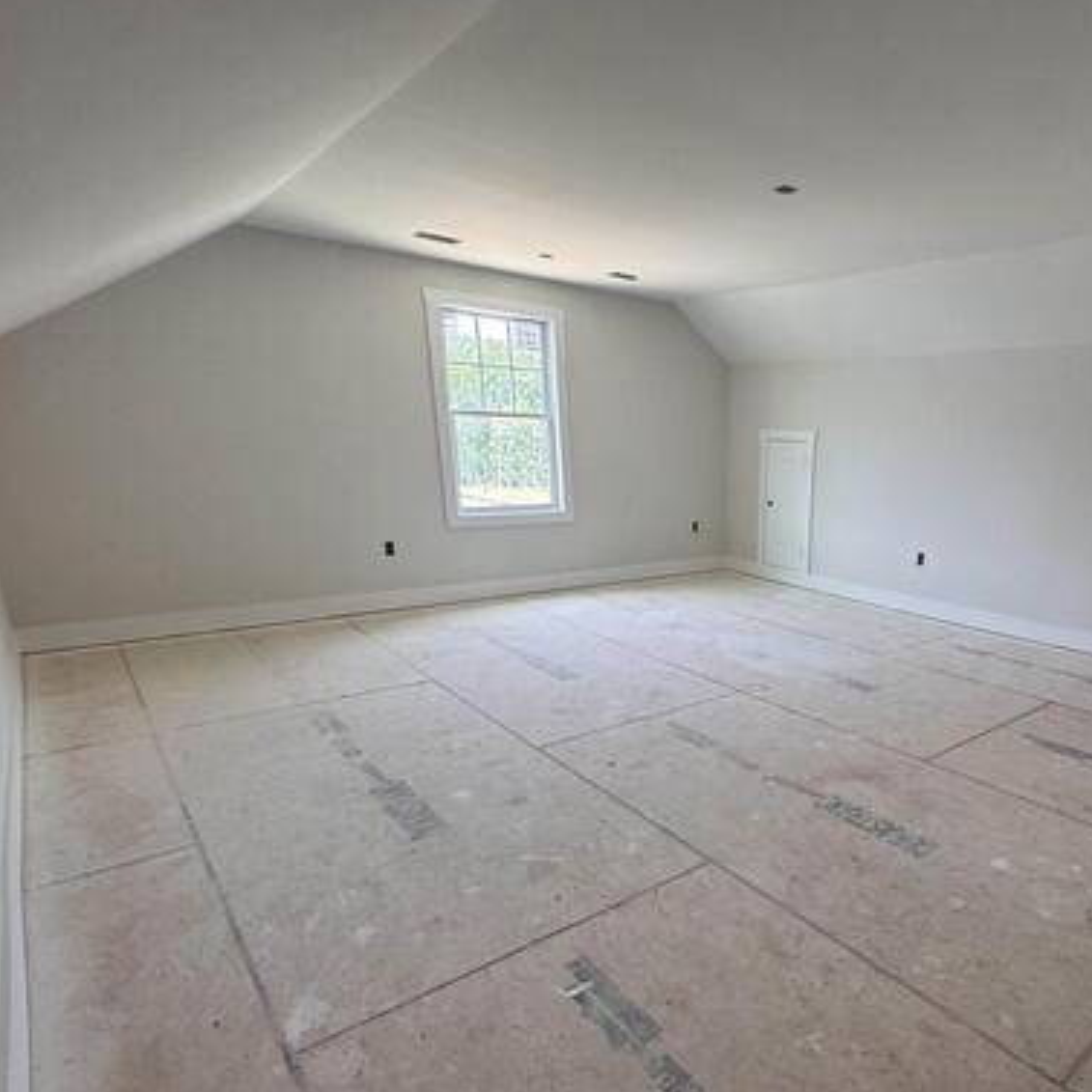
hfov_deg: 68.7
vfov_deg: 71.4
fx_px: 749
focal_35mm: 21
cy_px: 658
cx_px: 782
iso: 100
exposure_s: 1/99
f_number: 2.2
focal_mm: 2.22
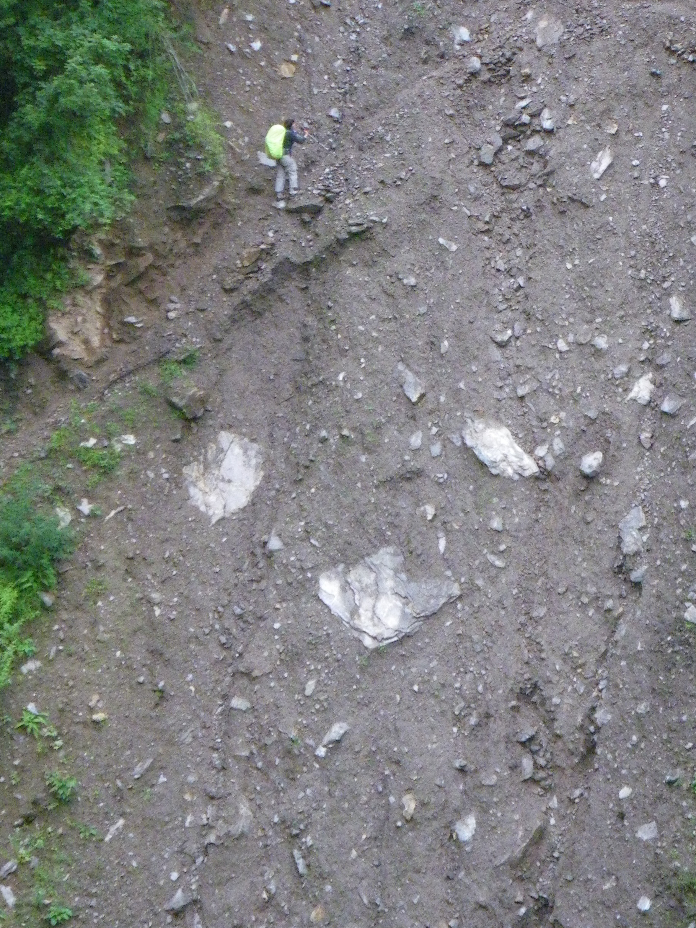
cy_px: 292
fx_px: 4637
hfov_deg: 8.6
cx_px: 464
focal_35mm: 173
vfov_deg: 11.4
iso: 640
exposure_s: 1/160
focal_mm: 20.6
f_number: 5.2
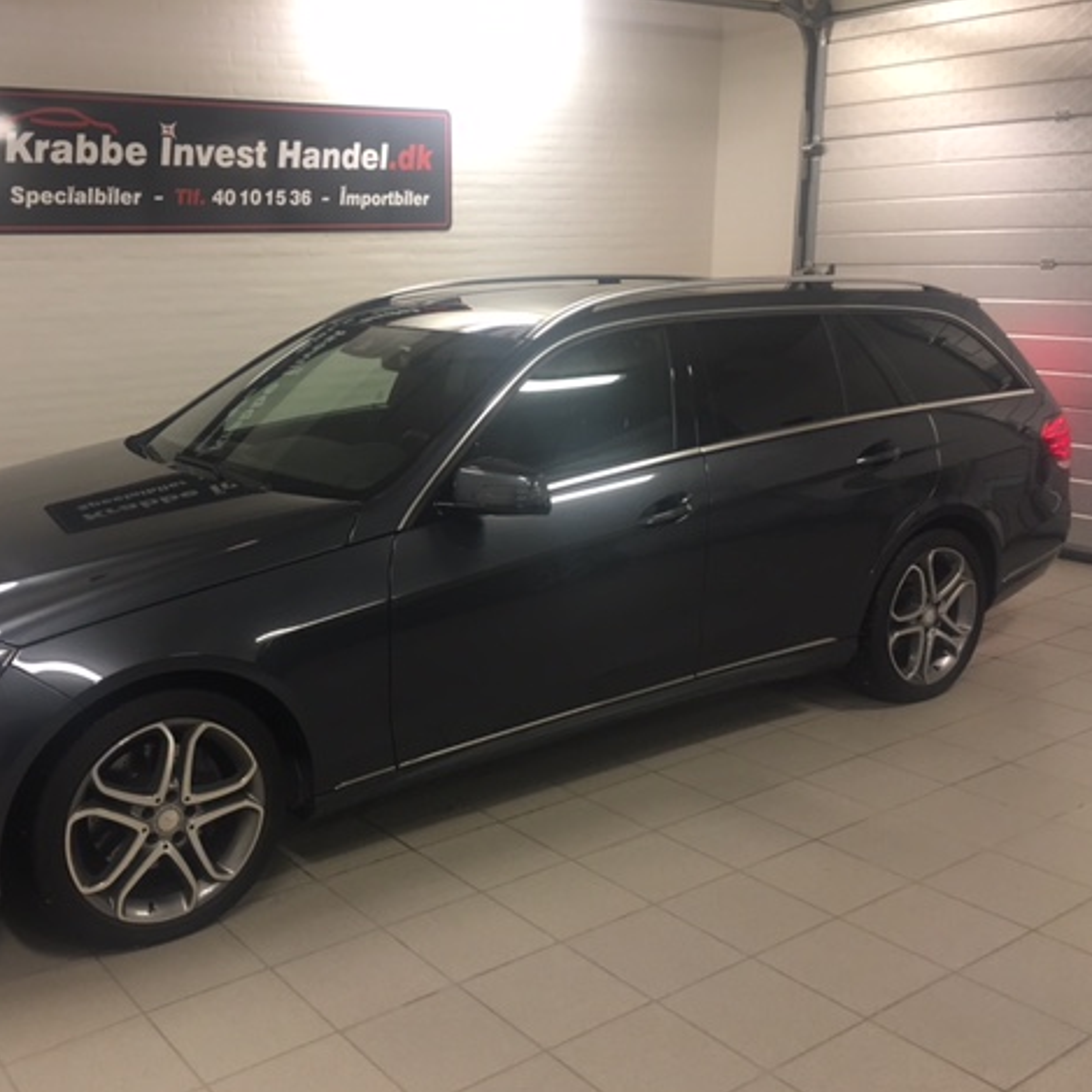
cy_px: 554
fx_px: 1249
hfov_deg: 46.8
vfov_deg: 47.2
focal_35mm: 35
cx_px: 403
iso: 125
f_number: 2.2
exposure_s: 1/33
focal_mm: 4.15
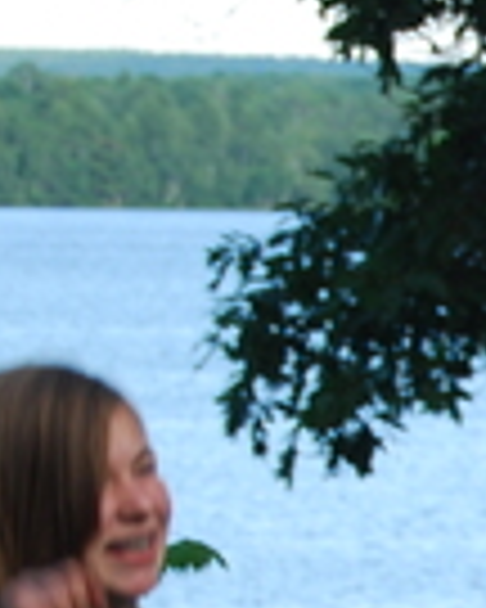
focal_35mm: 392
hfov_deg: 3.8
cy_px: 712
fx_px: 7048
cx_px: 1472
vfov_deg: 4.9
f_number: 5.6
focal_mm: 52
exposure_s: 1/125
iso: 180
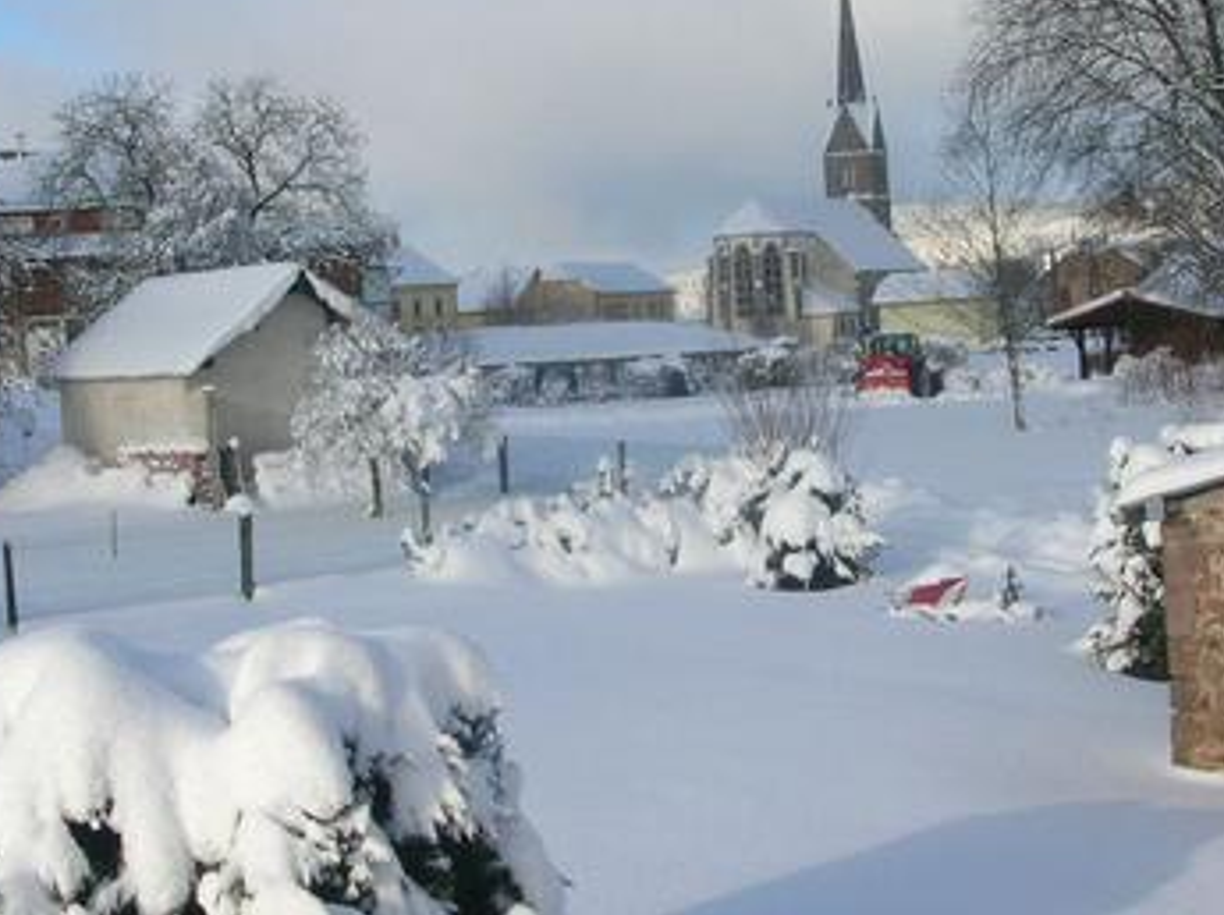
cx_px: 685
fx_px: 2296
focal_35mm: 65
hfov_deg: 29.8
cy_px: 408
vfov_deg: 22.5
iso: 50
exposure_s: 1/282
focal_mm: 5.8
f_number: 5.6
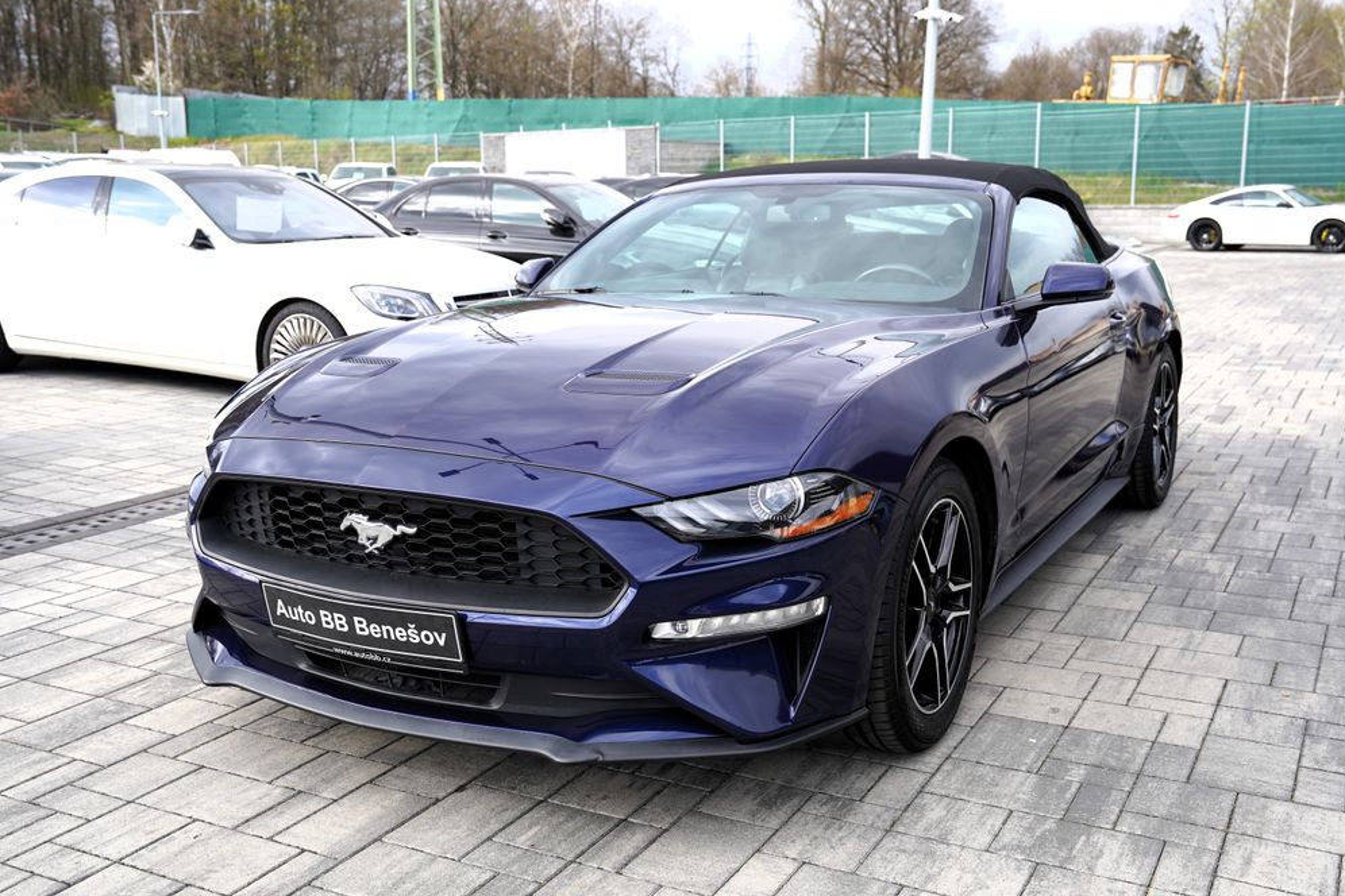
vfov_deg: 36.9
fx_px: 1345
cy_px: 450
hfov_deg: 53.1
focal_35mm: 36
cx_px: 670
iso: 100
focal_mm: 35
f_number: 5
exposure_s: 1/125
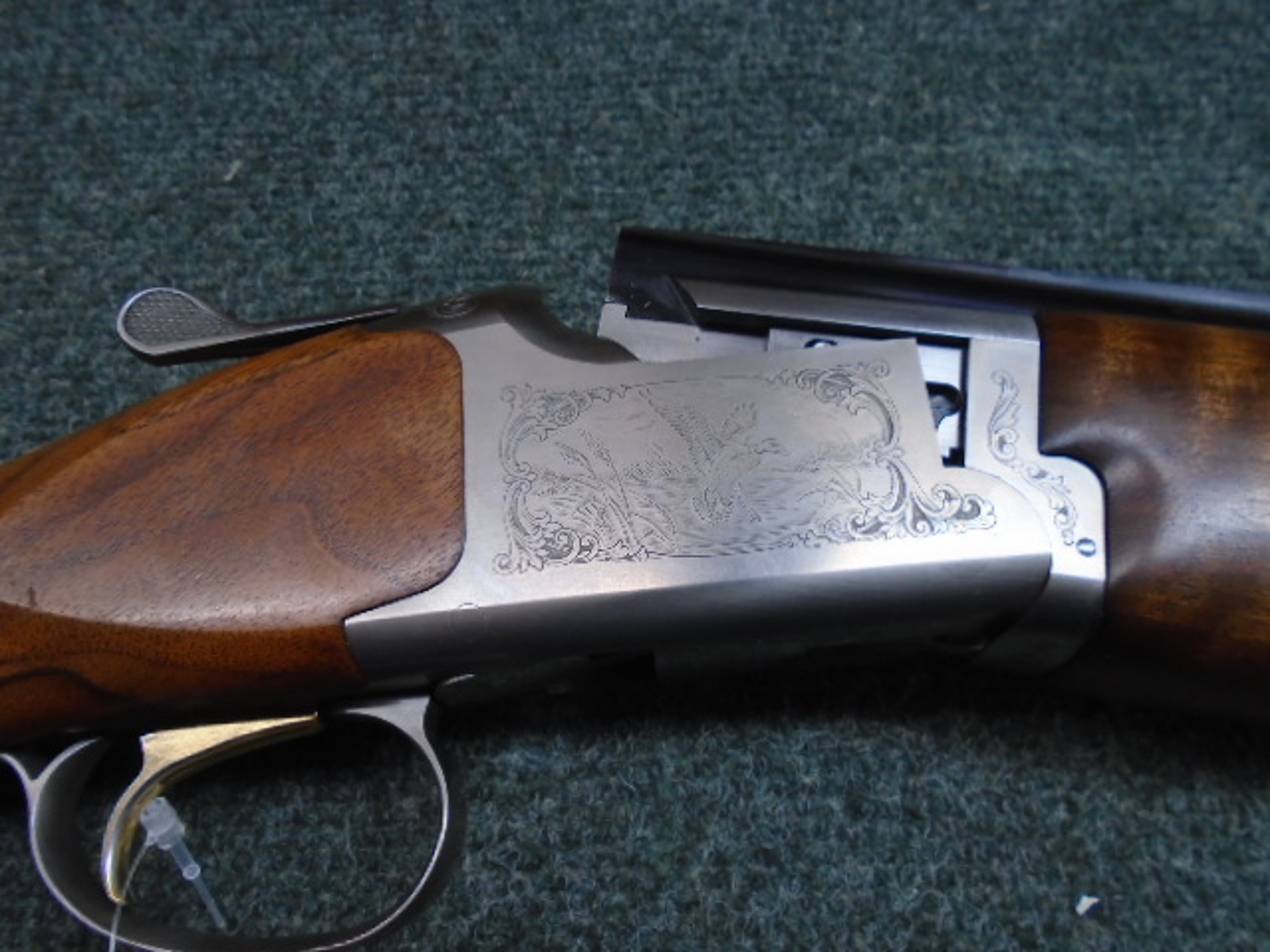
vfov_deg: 53.1
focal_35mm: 26
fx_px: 954
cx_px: 635
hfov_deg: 67.3
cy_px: 476
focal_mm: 4.6
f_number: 3.2
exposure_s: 1/30
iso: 160
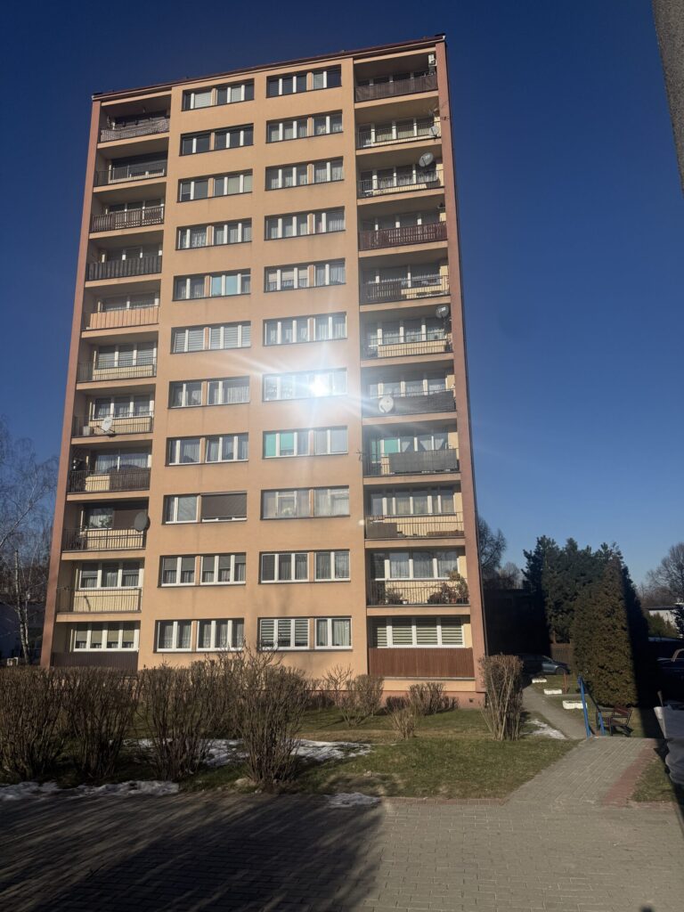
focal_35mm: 24
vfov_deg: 71.6
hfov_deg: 56.8
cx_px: 342
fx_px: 632
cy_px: 456
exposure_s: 1/11905
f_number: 1.78
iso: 80
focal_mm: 6.76
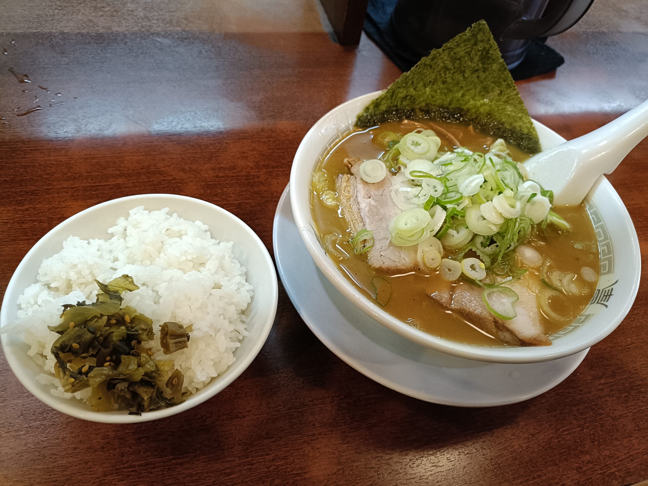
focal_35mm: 25
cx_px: 324
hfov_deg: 69.4
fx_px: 468
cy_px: 243
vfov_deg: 54.9
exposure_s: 1/40
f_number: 1.7
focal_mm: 4.7
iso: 1000
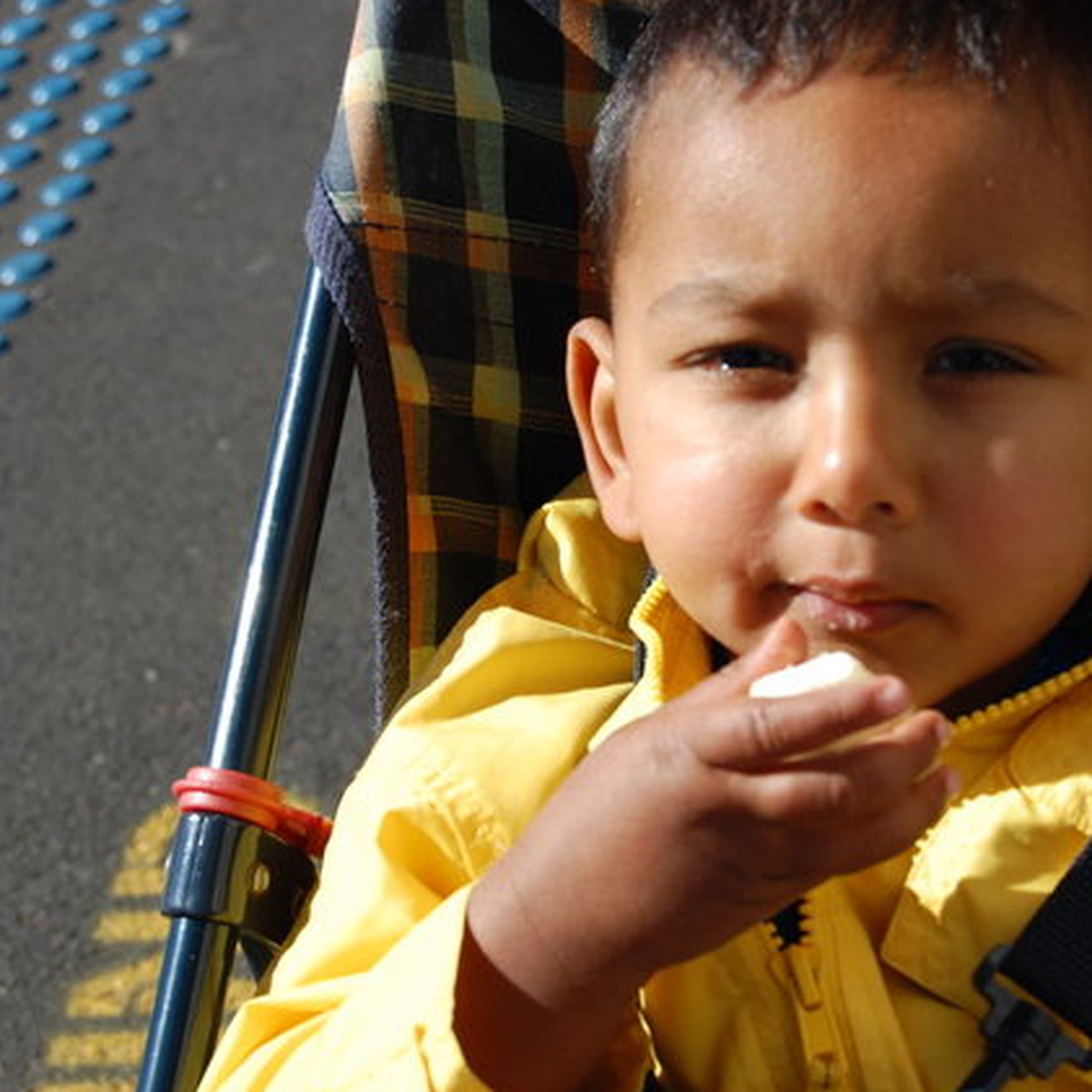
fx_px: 3806
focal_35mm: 107
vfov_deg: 16.3
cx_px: 638
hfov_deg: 16.3
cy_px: 550
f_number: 10
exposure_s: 1/400
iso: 200
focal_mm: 55
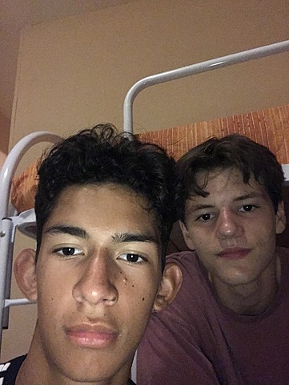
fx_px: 356
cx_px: 144
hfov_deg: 44.2
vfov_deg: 56.8
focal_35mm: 32
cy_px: 192
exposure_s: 1/20
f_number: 2.2
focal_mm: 2.87
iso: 640
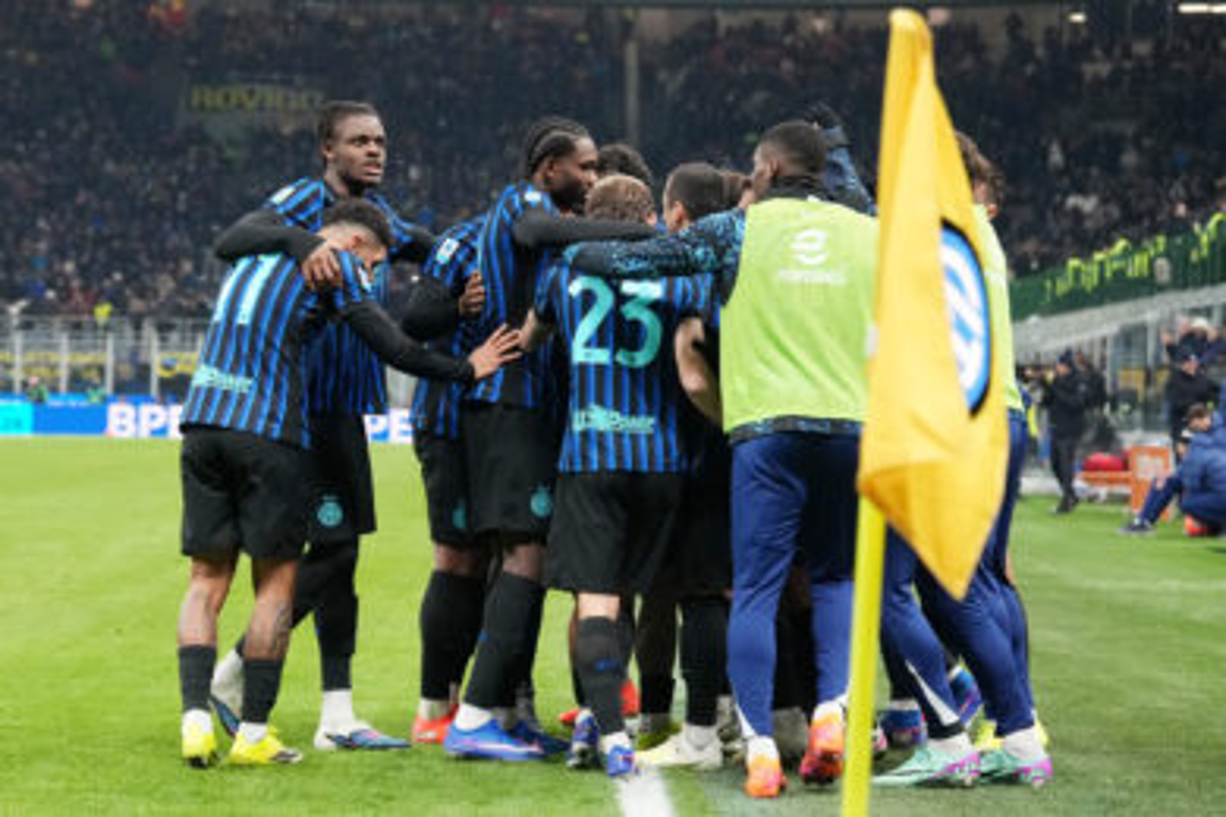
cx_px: 613
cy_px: 408
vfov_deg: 19.5
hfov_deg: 28.8
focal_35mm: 70
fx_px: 2384
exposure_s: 1/1250
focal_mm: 70
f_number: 3.2
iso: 3200
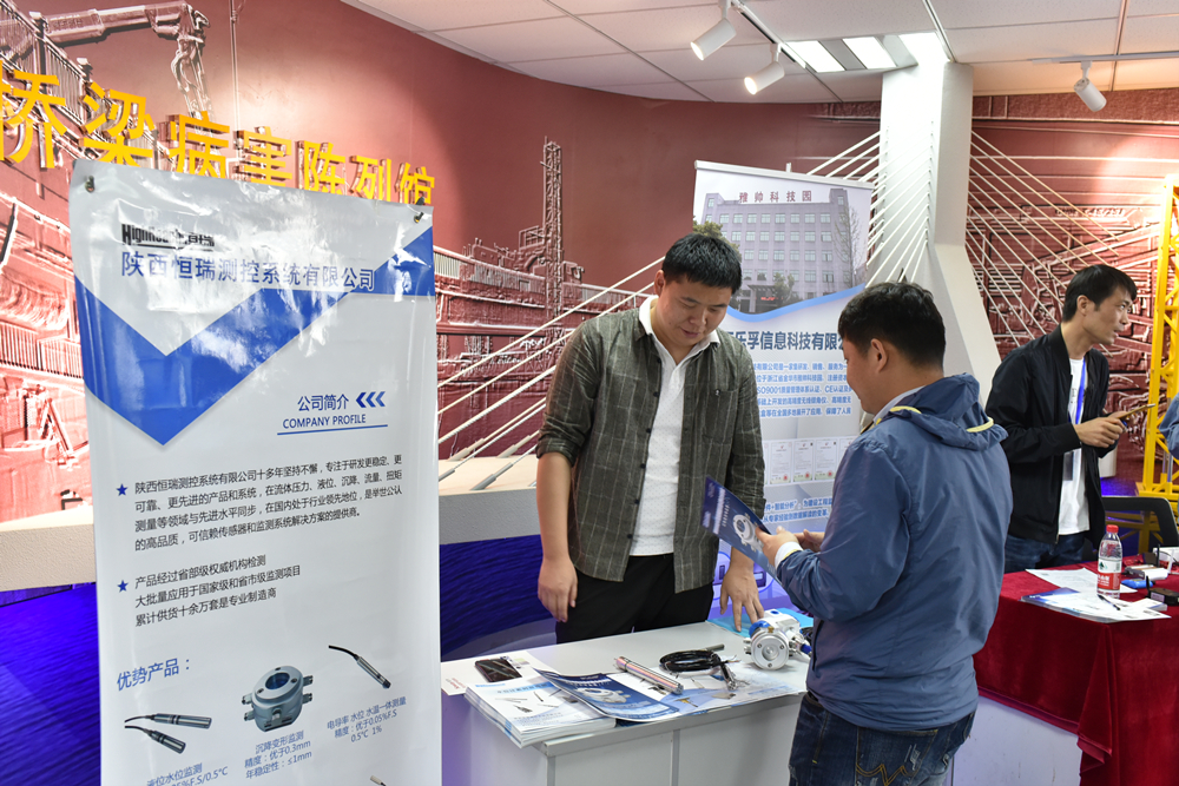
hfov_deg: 54.4
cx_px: 590
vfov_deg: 37.9
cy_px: 393
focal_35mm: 35
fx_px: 1146
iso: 1600
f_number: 4.5
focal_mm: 35
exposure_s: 1/80
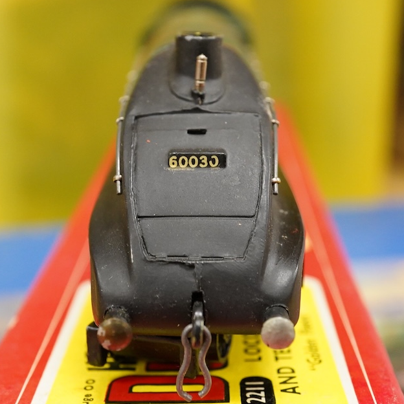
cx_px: 181
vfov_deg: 25.0
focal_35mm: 69
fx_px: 911
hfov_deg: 25.0
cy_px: 192
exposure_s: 1/80
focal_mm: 30
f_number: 9
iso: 2500
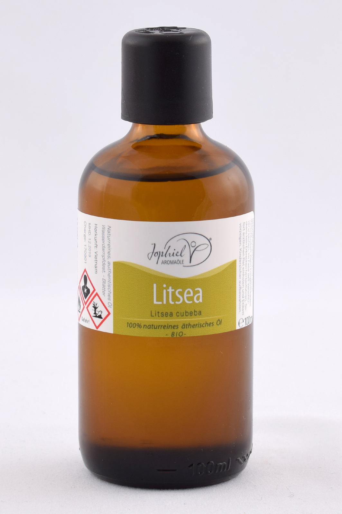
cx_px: 171
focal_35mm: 82
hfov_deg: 16.5
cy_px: 257
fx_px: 1176
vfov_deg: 24.6
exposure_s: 1/100
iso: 100
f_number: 8
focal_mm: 55
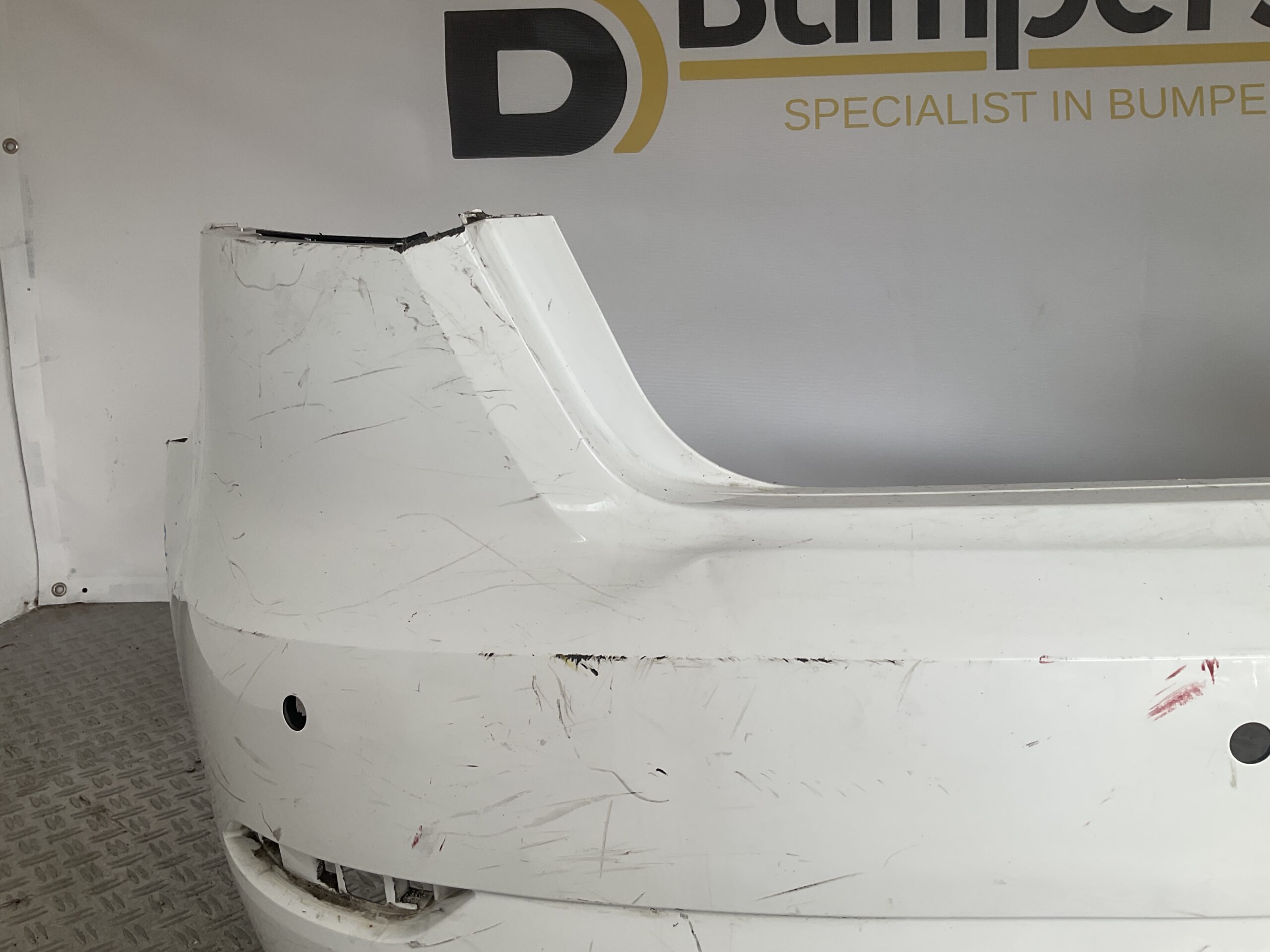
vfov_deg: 48.2
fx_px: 1064
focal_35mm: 29
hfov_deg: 61.7
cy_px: 476
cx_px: 635
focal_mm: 3
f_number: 1.8
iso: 16
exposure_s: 1/312
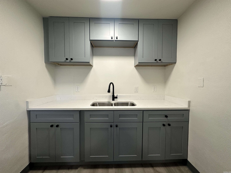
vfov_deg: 85.7
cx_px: 116
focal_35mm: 14
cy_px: 86
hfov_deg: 102.1
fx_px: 93
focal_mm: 2.22
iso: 200
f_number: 2.2
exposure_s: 1/120
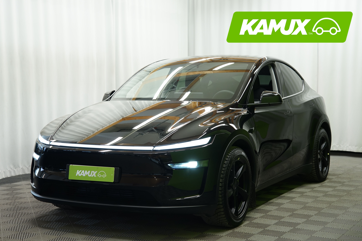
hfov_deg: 31.9
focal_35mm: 63
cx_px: 181
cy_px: 120
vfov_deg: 21.6
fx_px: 633
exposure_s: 1/15
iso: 500
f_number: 5.6
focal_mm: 63
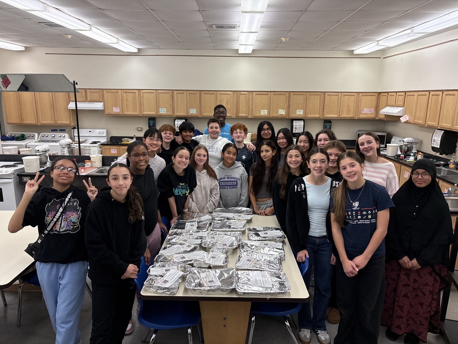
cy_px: 172
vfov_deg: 53.1
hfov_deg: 67.3
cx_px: 229
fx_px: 344
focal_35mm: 26
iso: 125
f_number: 1.6
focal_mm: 5.96
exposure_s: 1/120
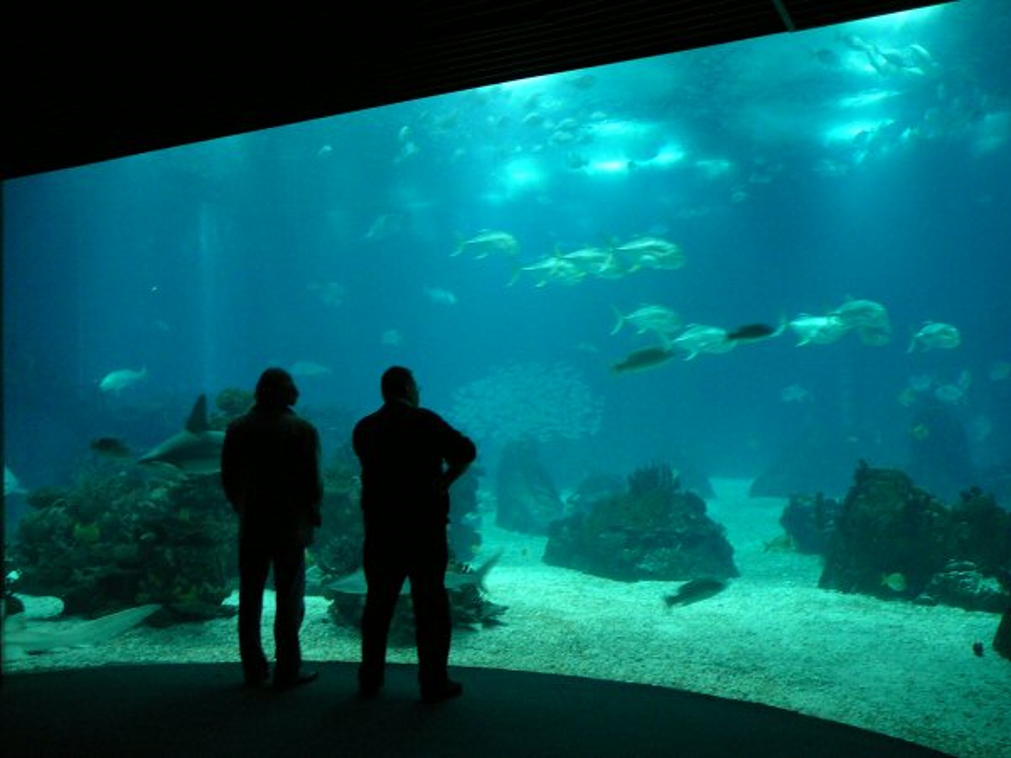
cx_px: 506
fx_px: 1022
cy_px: 379
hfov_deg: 52.6
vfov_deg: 40.7
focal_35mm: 35
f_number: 2.8
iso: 200
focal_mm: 5.2
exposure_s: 1/10
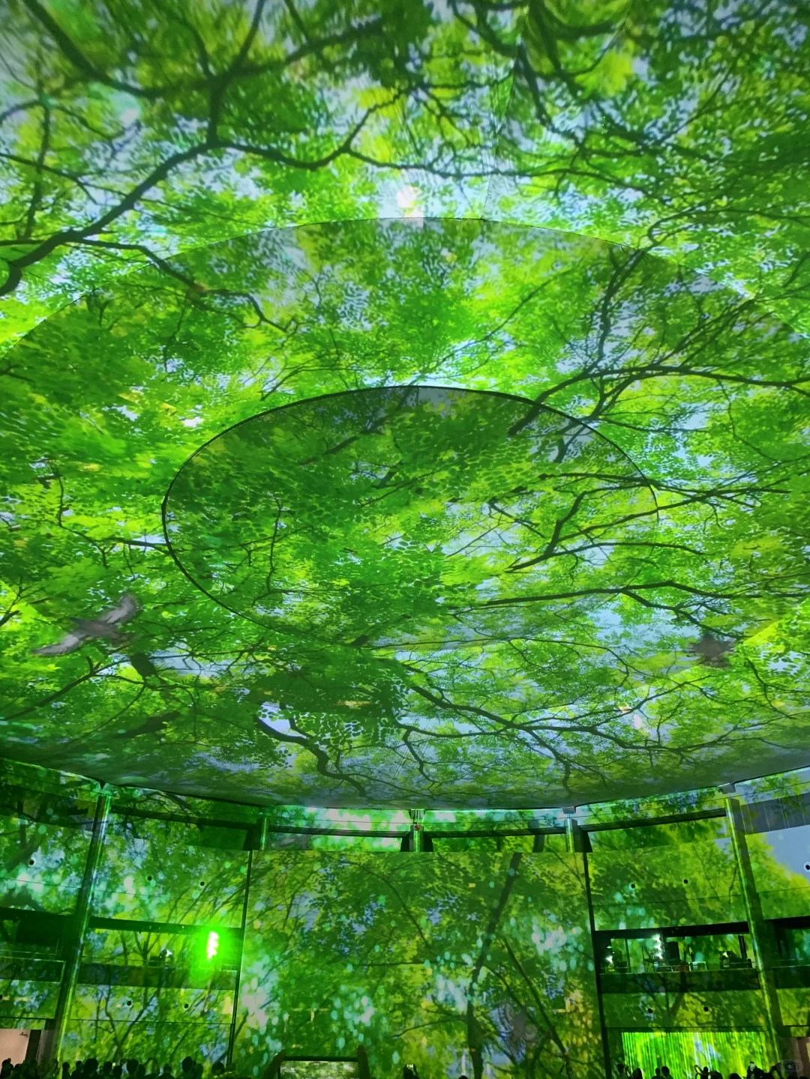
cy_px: 540
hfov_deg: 53.1
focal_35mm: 26
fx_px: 811
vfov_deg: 67.3
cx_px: 405
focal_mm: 4.25
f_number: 1.8
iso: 200
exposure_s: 1/50
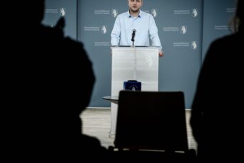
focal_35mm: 80
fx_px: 543
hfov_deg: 25.3
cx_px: 121
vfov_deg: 17.1
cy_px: 71
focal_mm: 70
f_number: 2.8
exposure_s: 1/320
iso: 1250
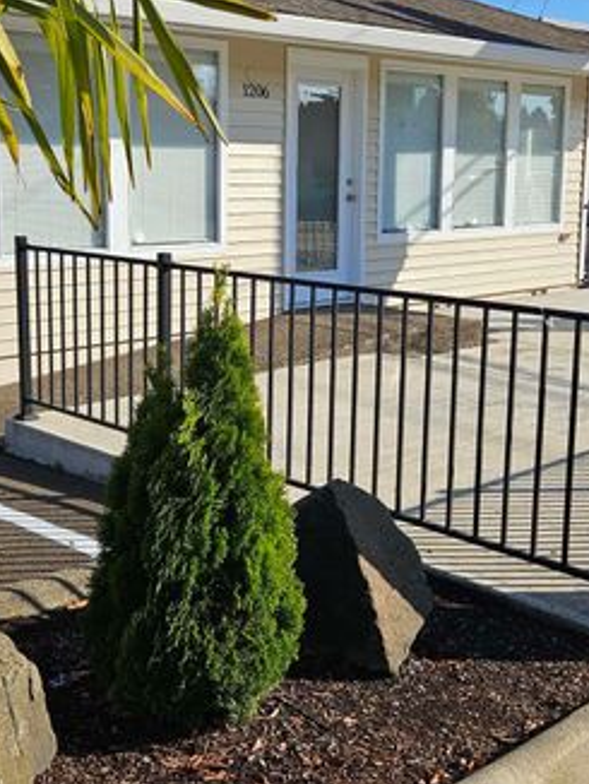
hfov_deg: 30.8
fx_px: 1065
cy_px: 323
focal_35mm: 47
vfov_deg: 40.3
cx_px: 228
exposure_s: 1/1973
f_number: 1.8
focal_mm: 5.4
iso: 25
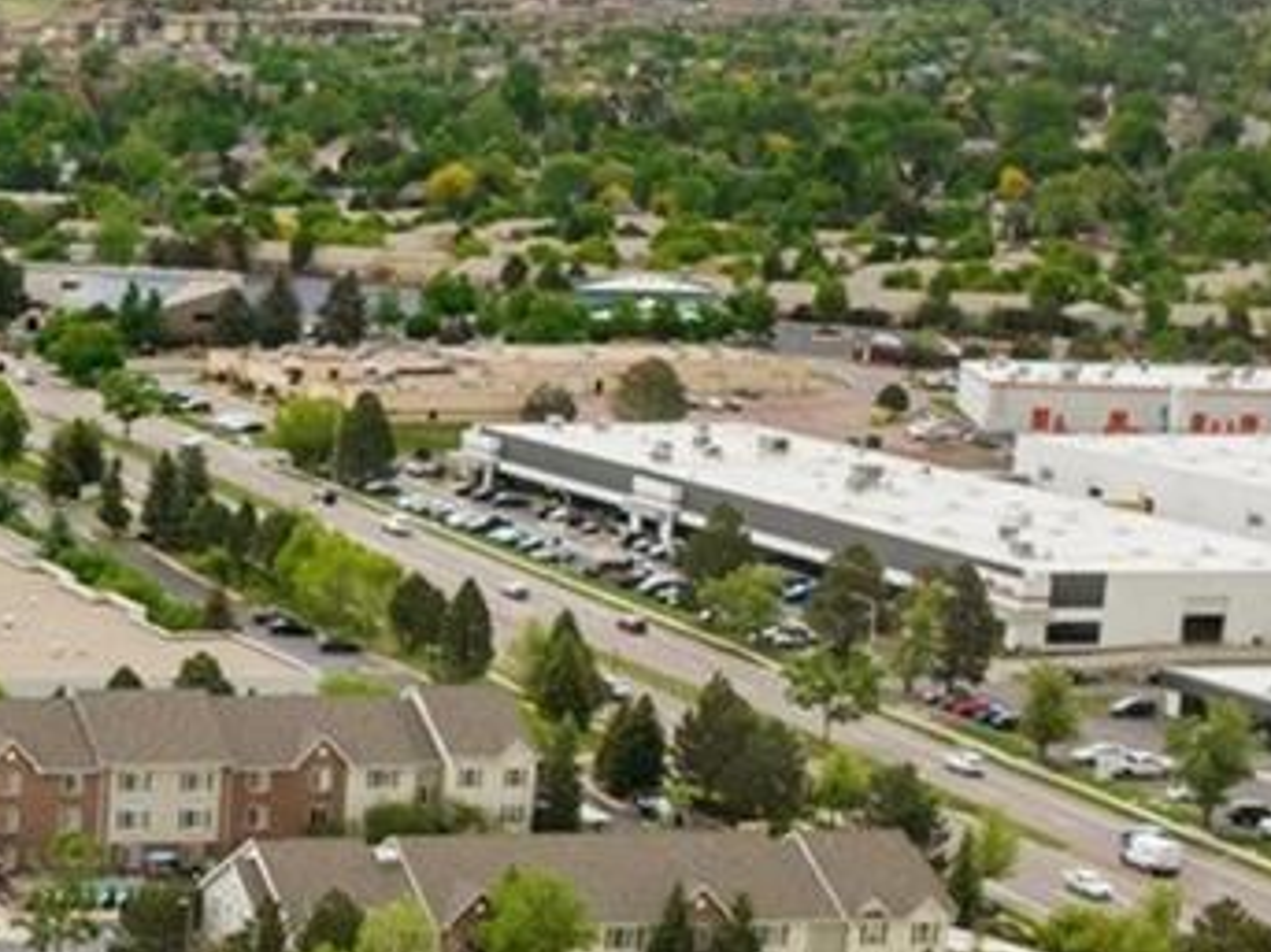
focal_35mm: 112
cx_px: -789
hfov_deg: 15.8
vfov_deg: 12.9
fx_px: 4111
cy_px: 1124
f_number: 2.8
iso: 410
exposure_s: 1/2000
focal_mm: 12.29
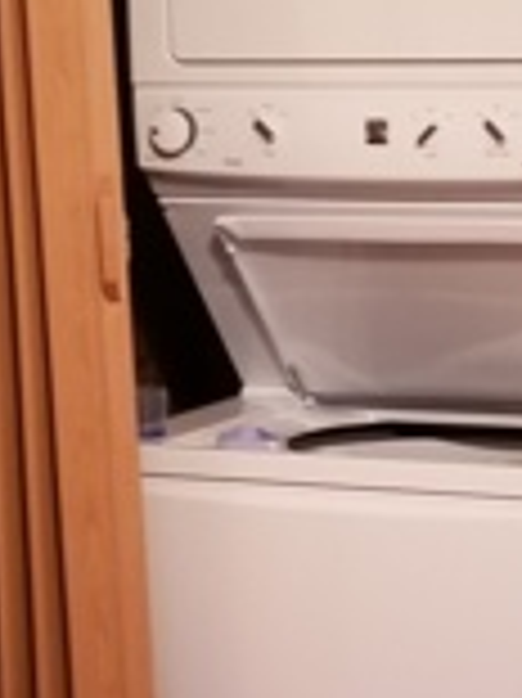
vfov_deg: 14.6
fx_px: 2698
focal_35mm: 134
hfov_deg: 11.0
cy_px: 572
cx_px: 346
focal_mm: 4.25
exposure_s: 1/17
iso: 250
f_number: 1.7
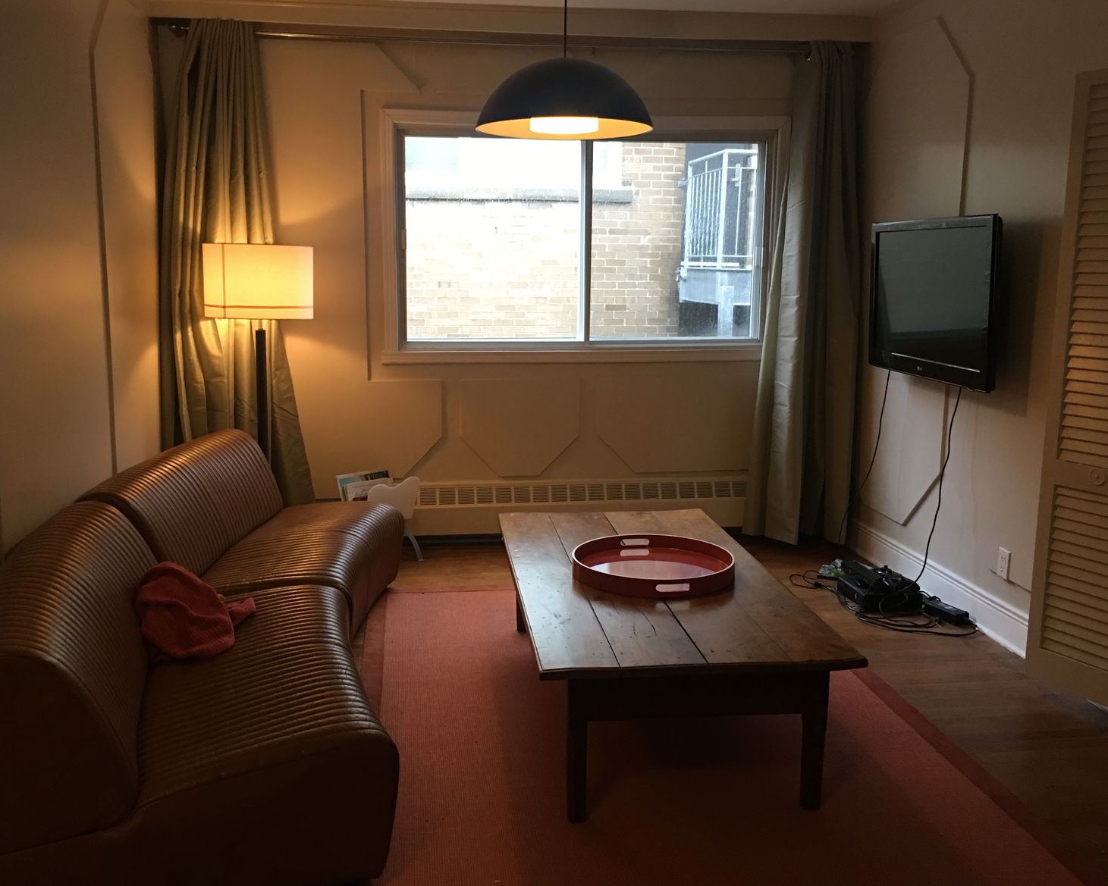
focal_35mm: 31
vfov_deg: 47.1
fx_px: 1017
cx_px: 539
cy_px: 433
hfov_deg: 57.2
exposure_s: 1/15
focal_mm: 4.15
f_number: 2.2
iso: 80
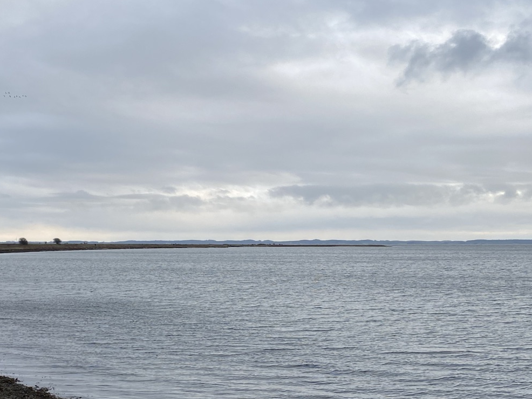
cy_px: 257
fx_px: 830
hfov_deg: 34.9
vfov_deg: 26.9
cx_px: 145
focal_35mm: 54
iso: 32
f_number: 1.8
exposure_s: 1/471
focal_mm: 4.25
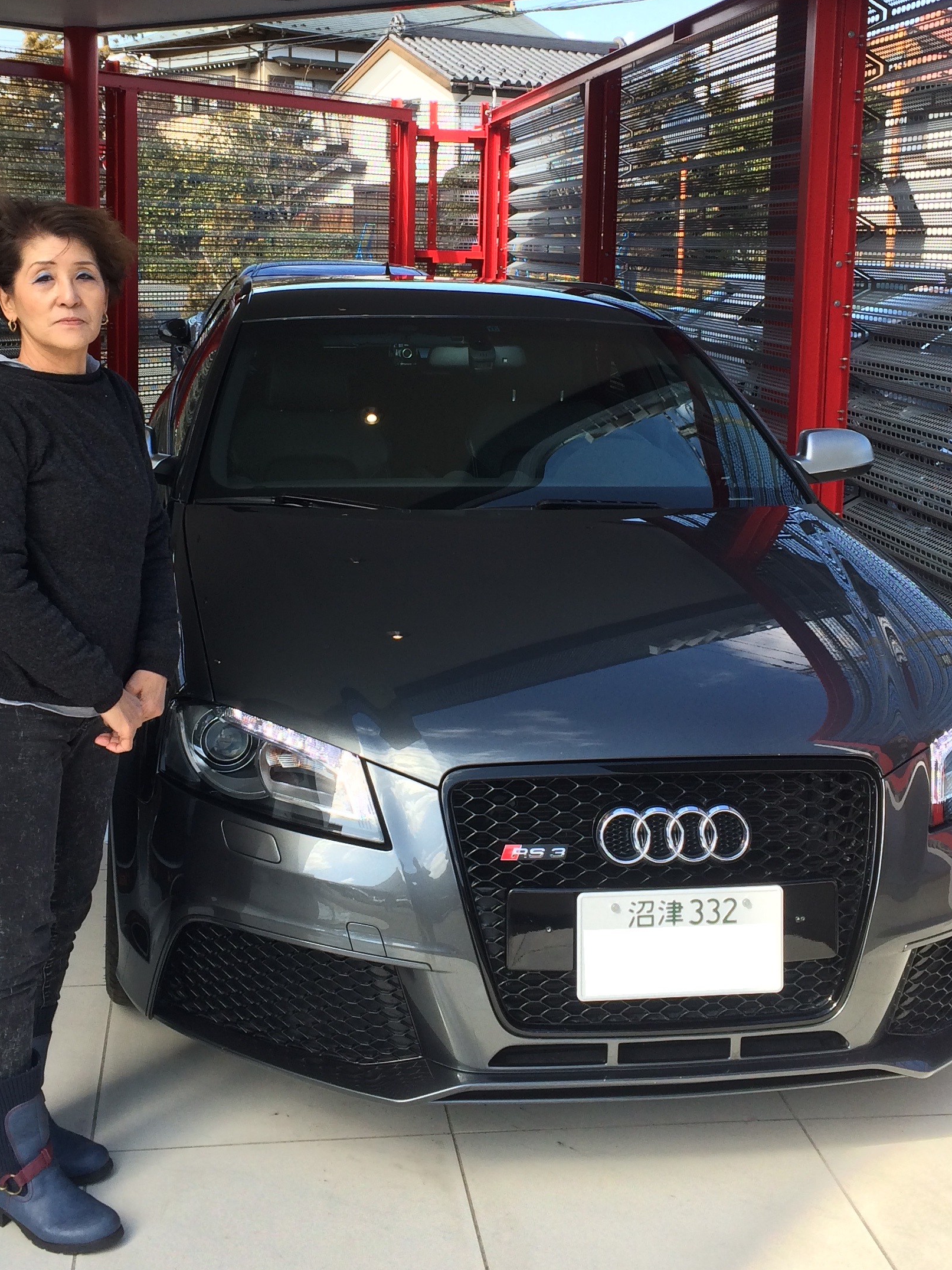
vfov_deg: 42.4
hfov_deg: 32.8
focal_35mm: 44
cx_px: 417
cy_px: 436
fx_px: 1614
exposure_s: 1/494
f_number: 2.2
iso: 32
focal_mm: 4.15
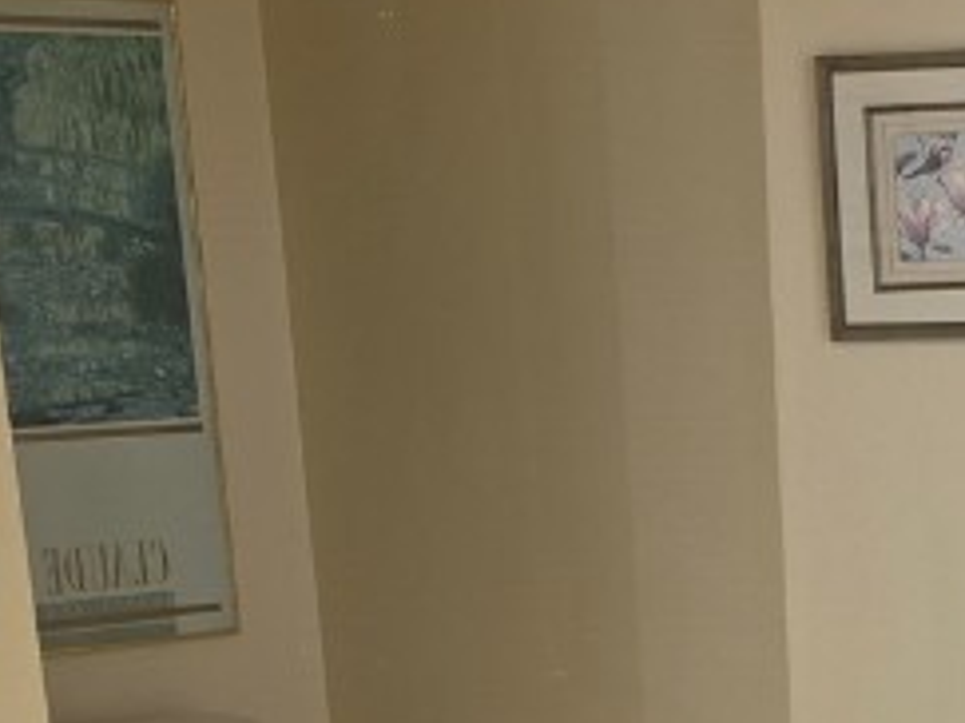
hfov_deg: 19.5
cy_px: 1088
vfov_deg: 14.2
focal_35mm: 97
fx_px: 2703
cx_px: 1013
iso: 64
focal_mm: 6.3
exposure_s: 1/60
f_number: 1.7
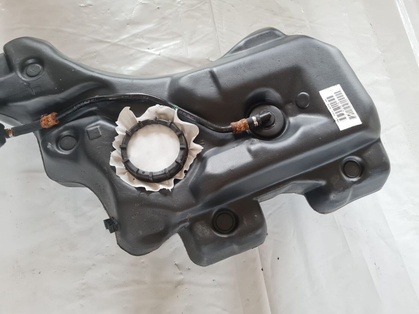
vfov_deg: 53.1
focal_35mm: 26
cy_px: 157
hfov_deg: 67.3
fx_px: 315
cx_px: 210
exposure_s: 1/100
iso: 250
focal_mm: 5.4
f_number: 1.8
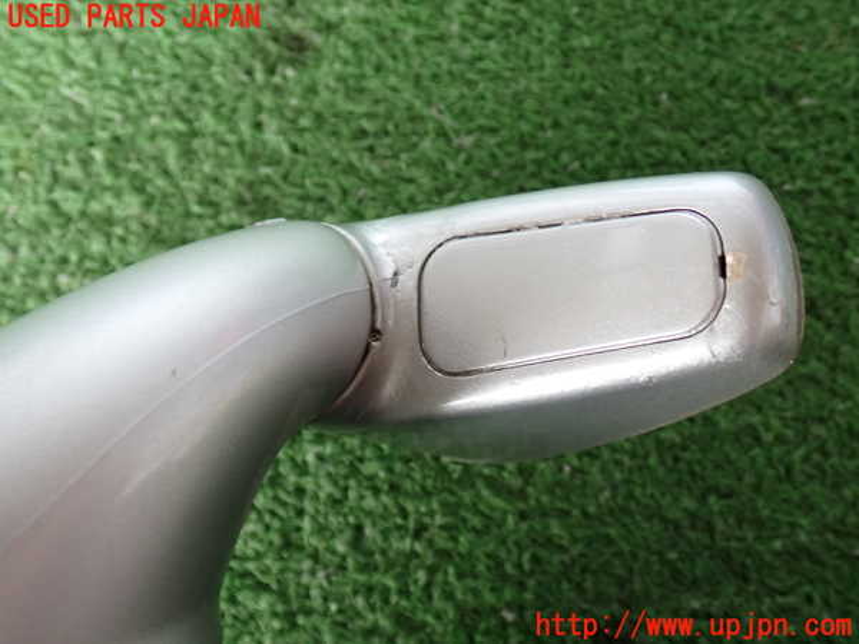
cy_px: 322
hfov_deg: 51.4
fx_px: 893
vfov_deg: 39.7
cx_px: 430
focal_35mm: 36
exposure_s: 1/40
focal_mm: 6.37
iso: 200
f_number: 2.5
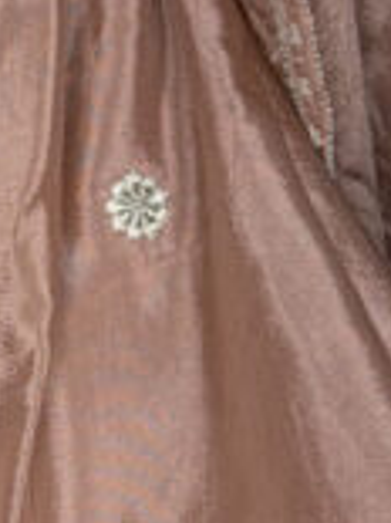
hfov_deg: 9.0
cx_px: -344
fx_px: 2368
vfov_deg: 12.6
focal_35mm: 157
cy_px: 356
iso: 64
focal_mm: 5.96
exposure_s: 1/50
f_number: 1.6
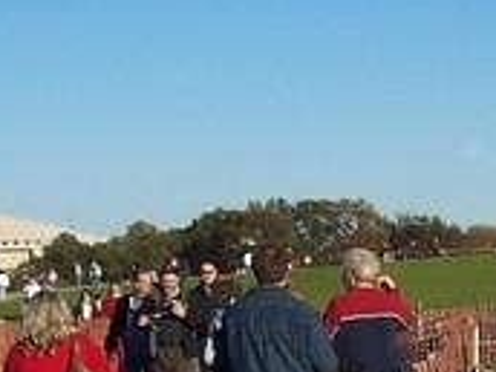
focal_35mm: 138
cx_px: 845
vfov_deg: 10.6
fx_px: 1977
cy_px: 427
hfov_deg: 13.1
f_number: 5.6
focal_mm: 5.6
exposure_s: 1/500
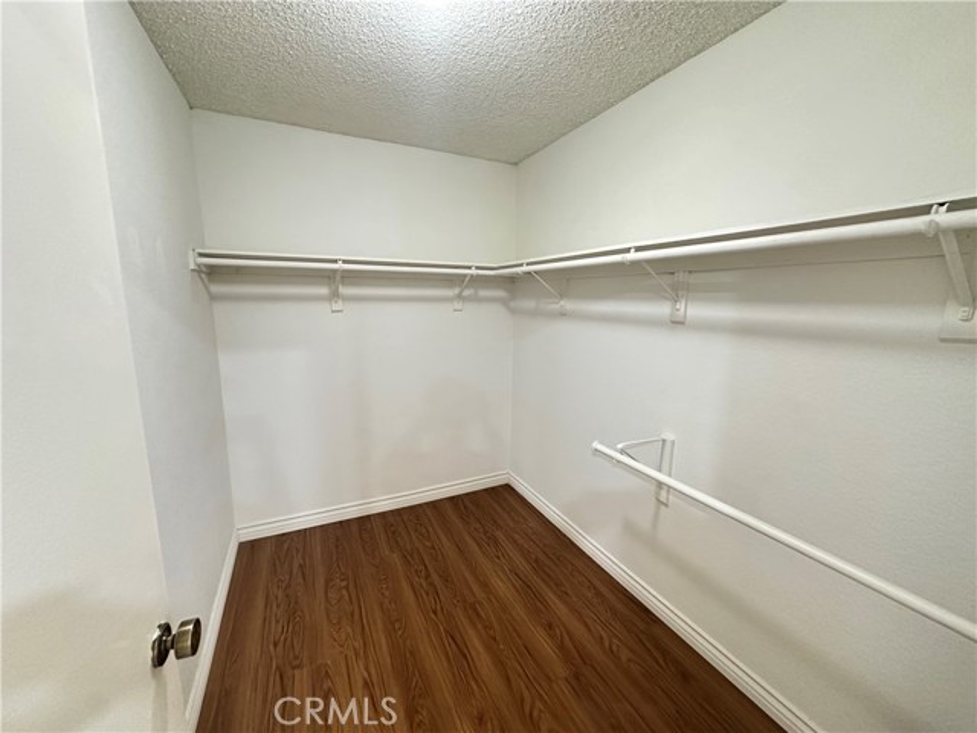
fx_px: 395
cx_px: 488
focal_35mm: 14
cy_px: 366
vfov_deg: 85.7
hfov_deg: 102.1
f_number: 2.2
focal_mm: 2.22
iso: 1000
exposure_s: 1/40
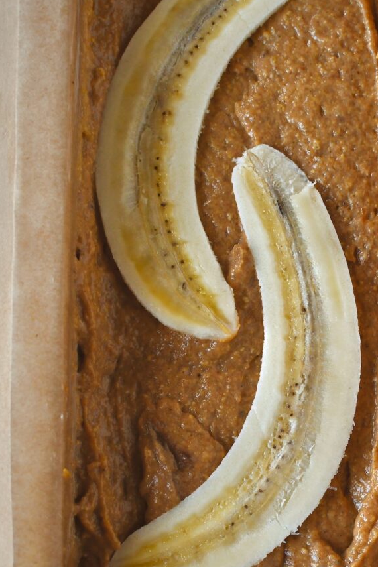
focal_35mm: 73
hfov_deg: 18.6
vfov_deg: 27.6
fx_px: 1150
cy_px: 371
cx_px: 231
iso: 800
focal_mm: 35
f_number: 4.5
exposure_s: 1/200
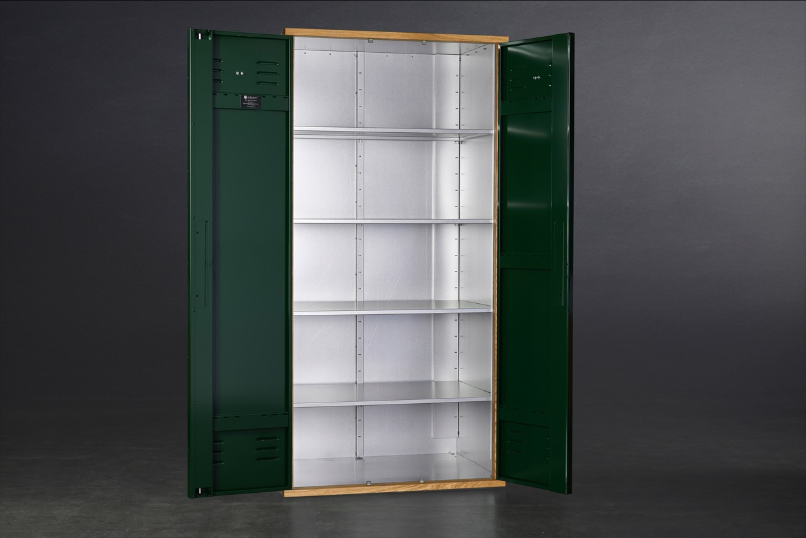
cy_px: 269
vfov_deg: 20.3
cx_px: 403
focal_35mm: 67
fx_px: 1500
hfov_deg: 30.1
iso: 200
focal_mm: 67
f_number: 7.1
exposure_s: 1/160
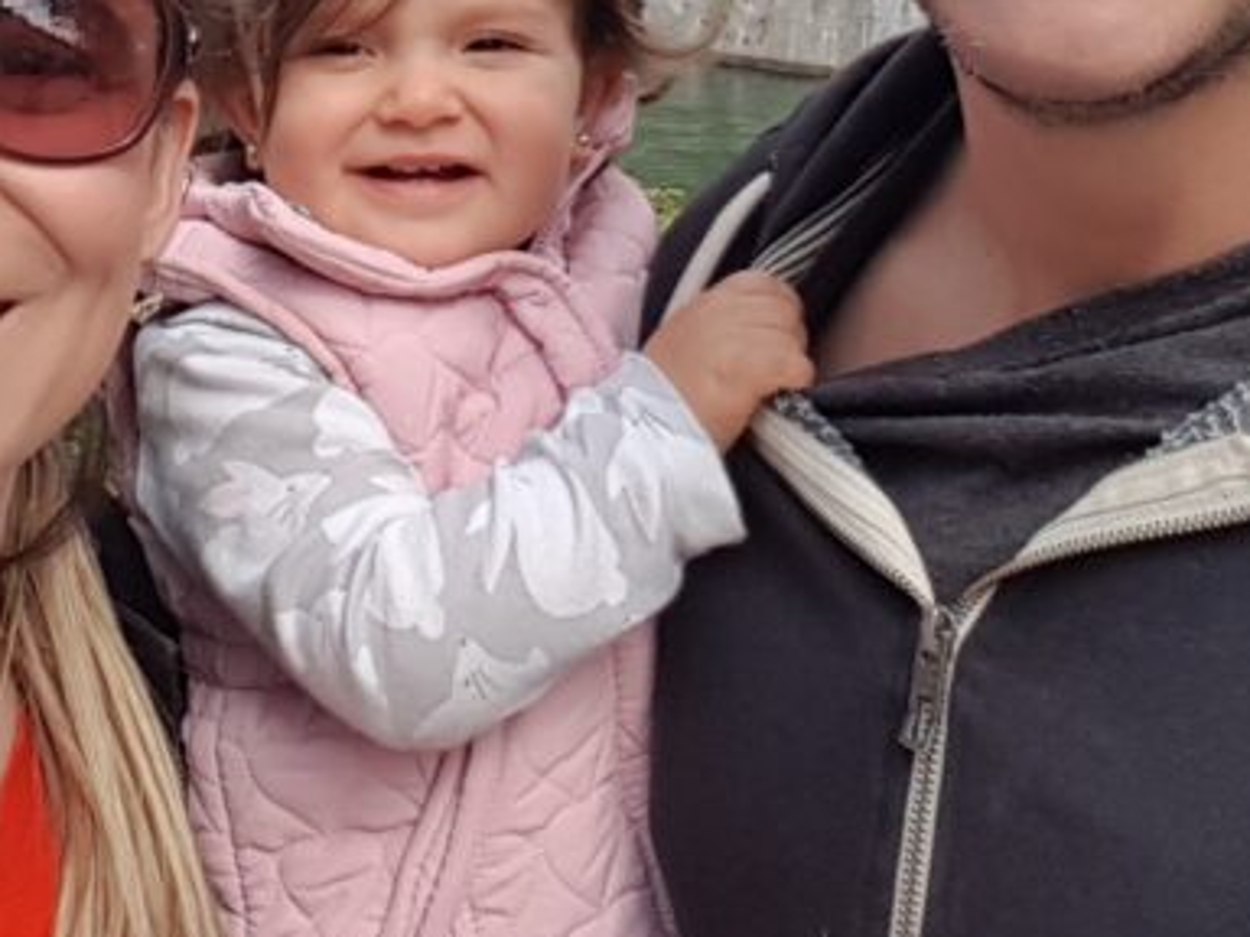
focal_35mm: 56
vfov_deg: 23.6
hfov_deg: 33.9
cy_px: -211
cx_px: 361
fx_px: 2022
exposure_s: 1/1068
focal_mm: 2.1
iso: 50
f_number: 1.7
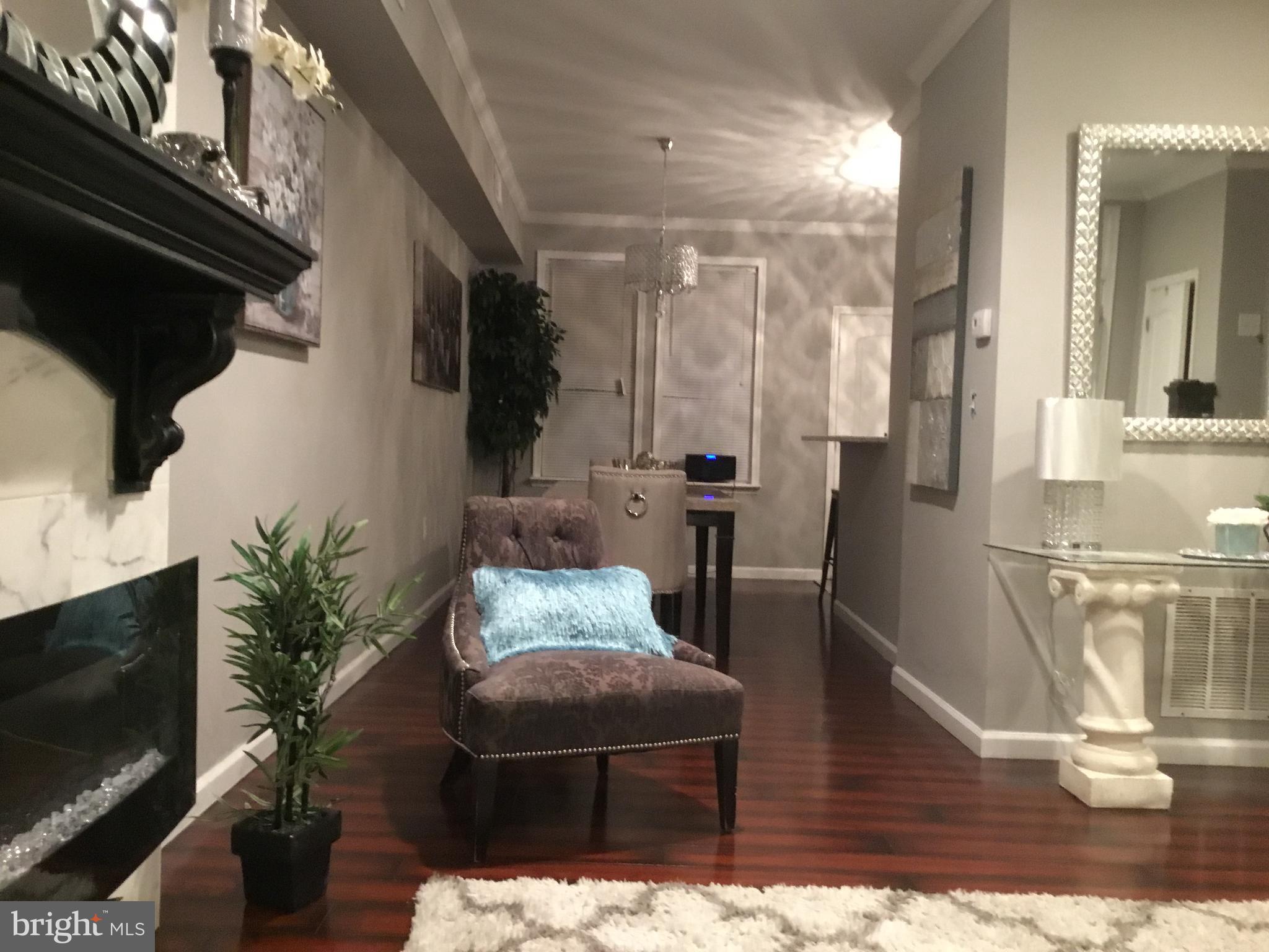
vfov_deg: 45.4
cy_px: 476
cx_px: 634
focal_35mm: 31
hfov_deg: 58.4
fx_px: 1136
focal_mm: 3.3
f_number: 2.4
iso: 400
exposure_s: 1/15
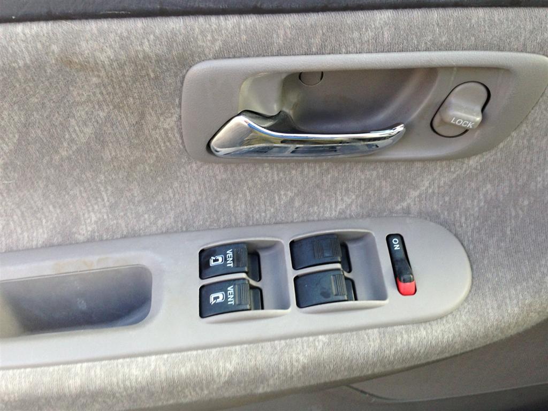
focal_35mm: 33
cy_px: 206
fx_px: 522
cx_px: 274
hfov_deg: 55.4
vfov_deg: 42.9
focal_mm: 4.13
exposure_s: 1/120
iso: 80
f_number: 2.4
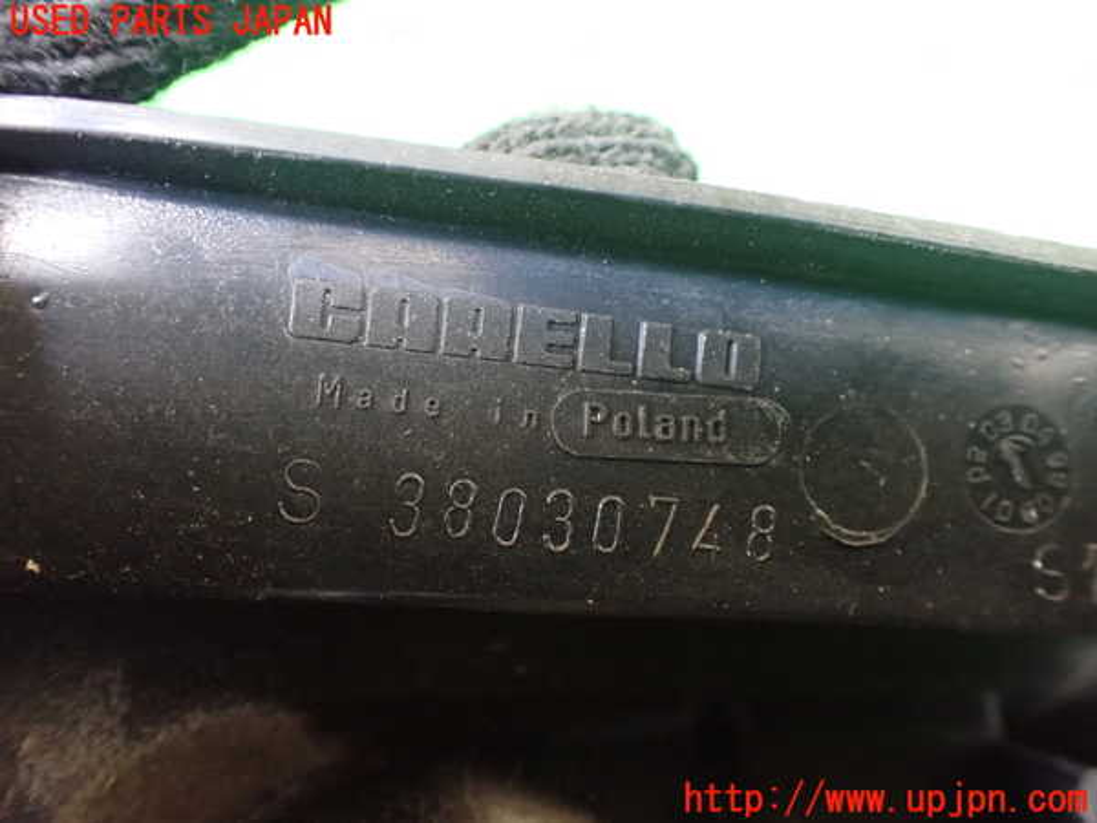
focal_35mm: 30
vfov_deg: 46.8
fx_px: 951
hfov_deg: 60.0
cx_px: 548
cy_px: 412
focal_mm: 5.4
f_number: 2.3
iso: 1250
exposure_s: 1/30
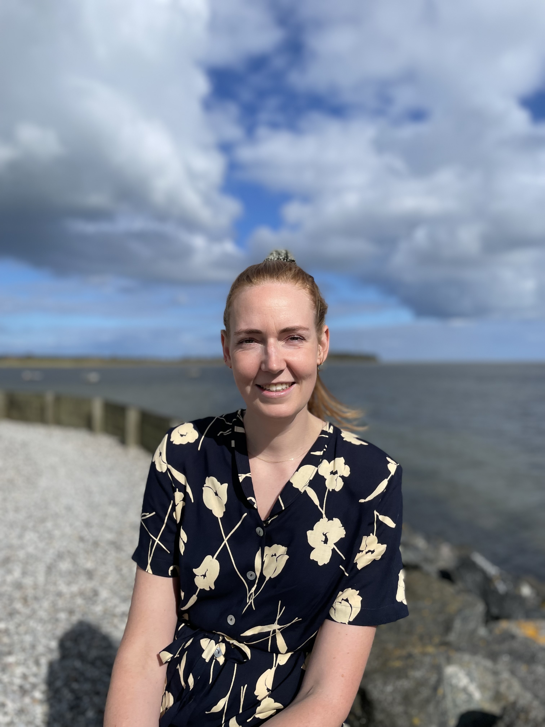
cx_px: 272
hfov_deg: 53.1
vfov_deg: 67.3
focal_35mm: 26
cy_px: 364
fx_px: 546
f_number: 1.6
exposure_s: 1/7299
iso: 50
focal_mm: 4.2
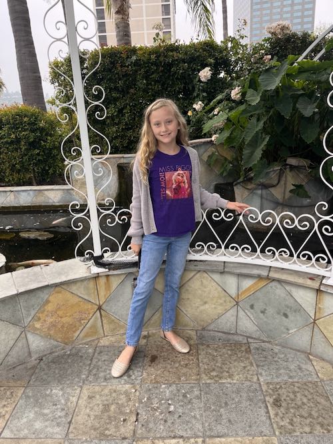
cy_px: 222
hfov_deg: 53.0
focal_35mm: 26
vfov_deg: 67.3
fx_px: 334
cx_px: 166
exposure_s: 1/178
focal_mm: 5.1
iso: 50
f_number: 1.6
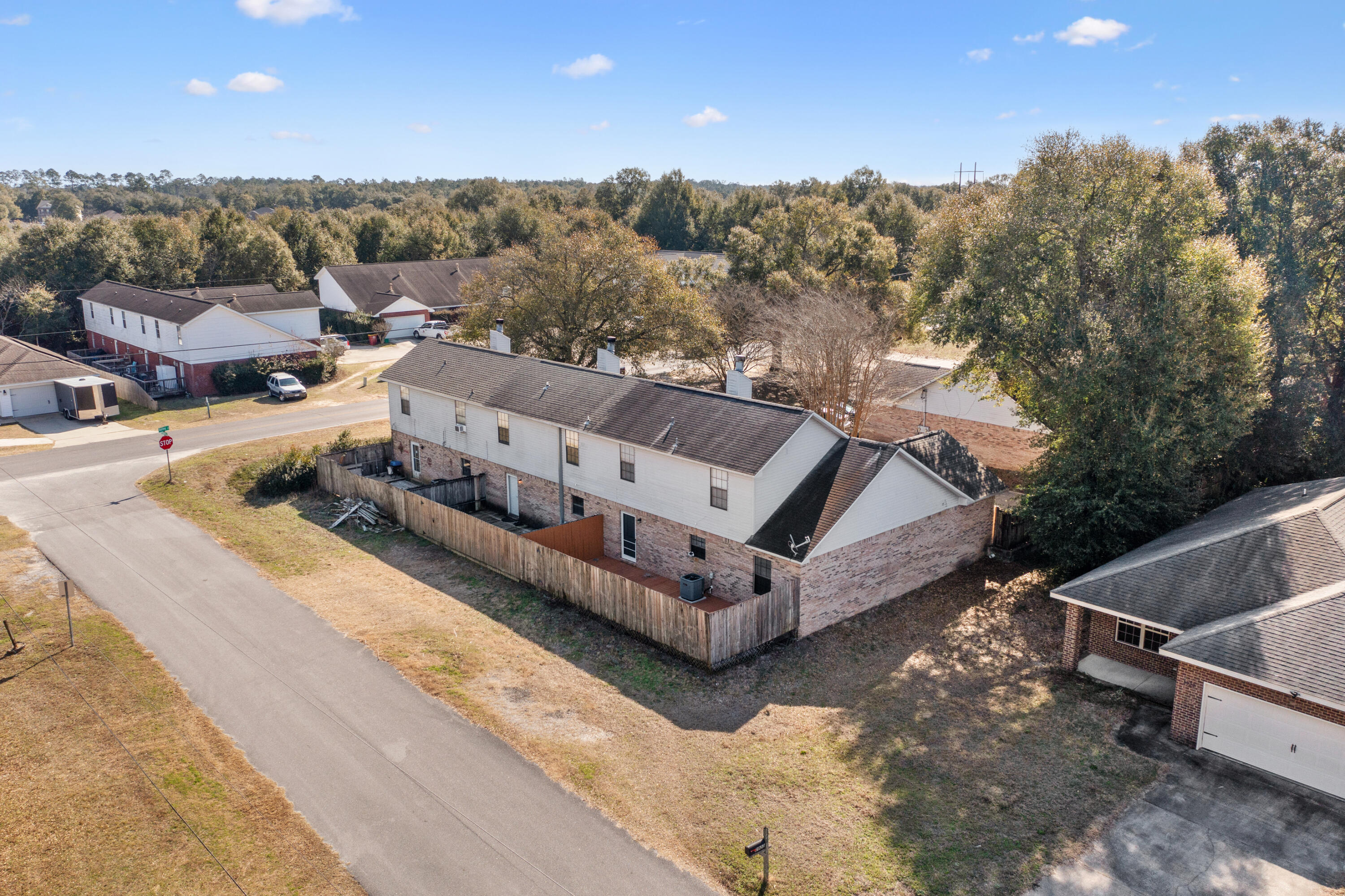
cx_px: 672
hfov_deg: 65.5
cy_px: 448
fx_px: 1046
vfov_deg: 46.4
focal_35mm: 28
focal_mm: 10.26
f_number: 4
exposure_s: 1/50
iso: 100
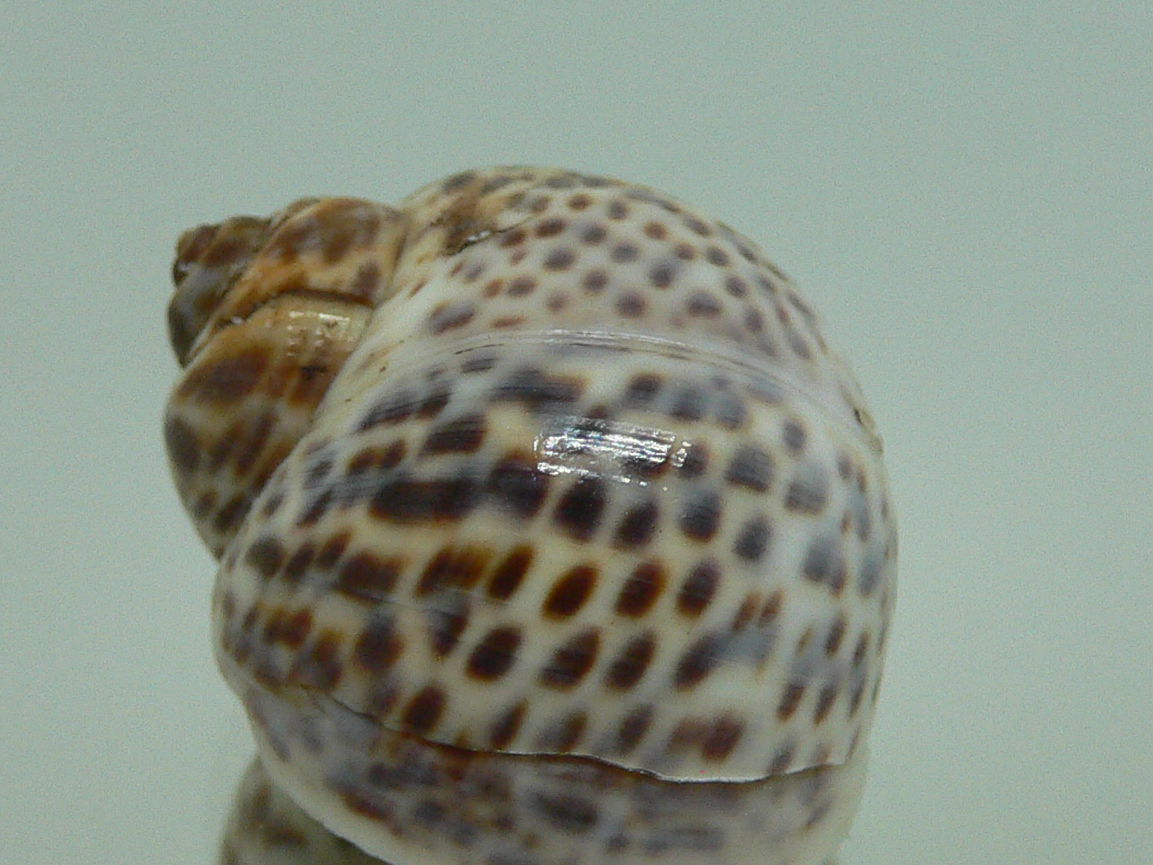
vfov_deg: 21.8
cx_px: 579
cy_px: 609
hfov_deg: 29.0
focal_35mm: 67
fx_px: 2232
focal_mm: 4.6
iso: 150
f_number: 2.8
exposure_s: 1/60
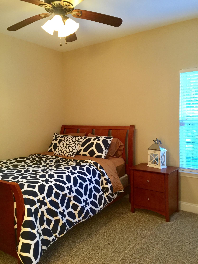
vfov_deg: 61.7
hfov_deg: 48.2
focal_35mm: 29
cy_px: 132
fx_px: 221
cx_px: 99
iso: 100
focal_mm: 4.15
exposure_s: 1/15
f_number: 2.2
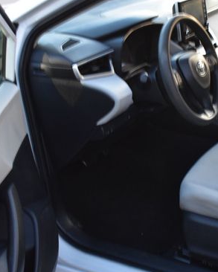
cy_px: 140
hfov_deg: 25.5
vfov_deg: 31.9
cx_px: 162
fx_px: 476
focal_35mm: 59
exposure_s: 1/3
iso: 1600
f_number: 3.8
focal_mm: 24
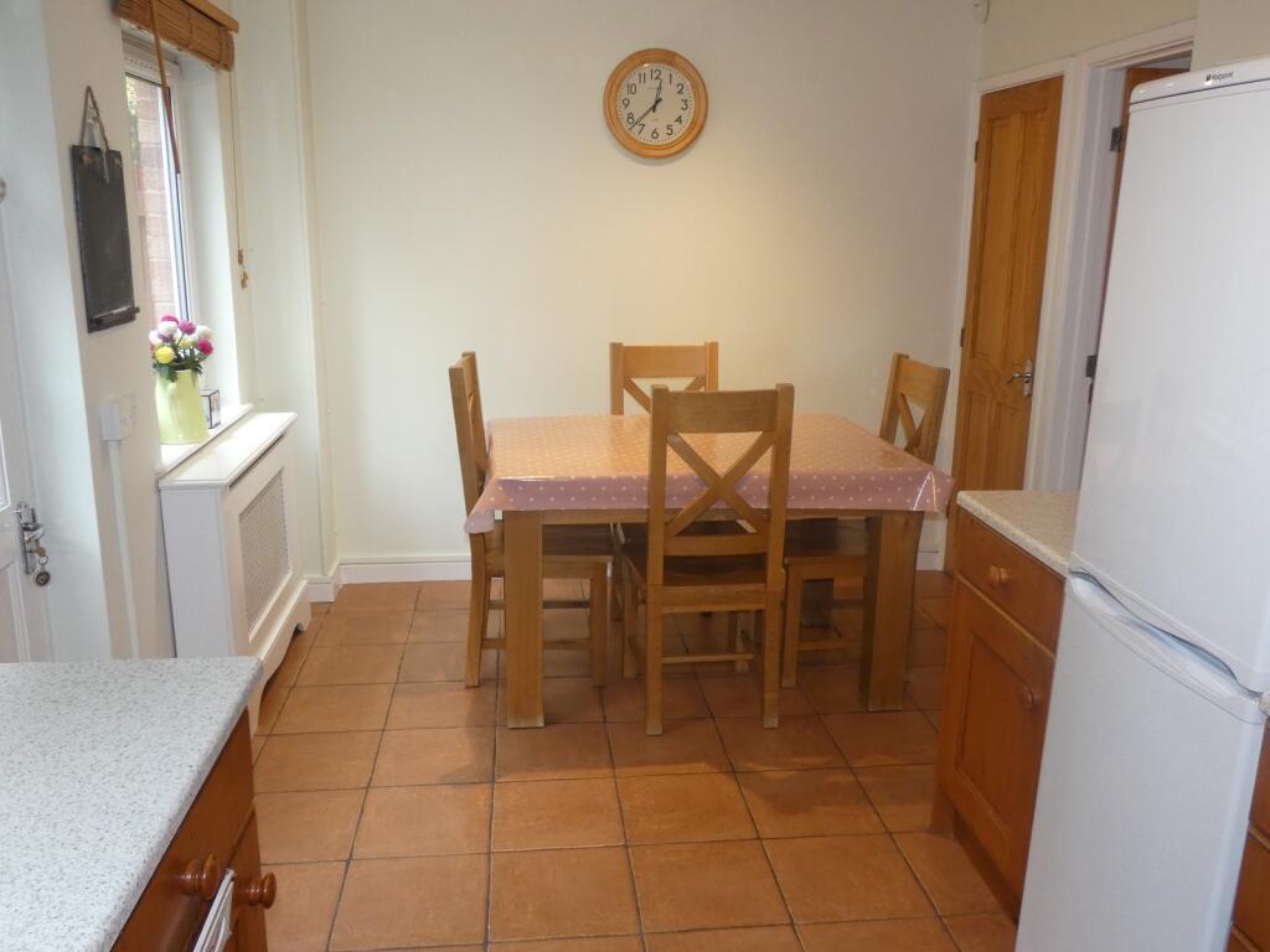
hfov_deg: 60.0
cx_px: 635
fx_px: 1101
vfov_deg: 46.8
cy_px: 476
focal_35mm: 30
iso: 400
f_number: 3.3
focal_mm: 5.3
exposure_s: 1/60
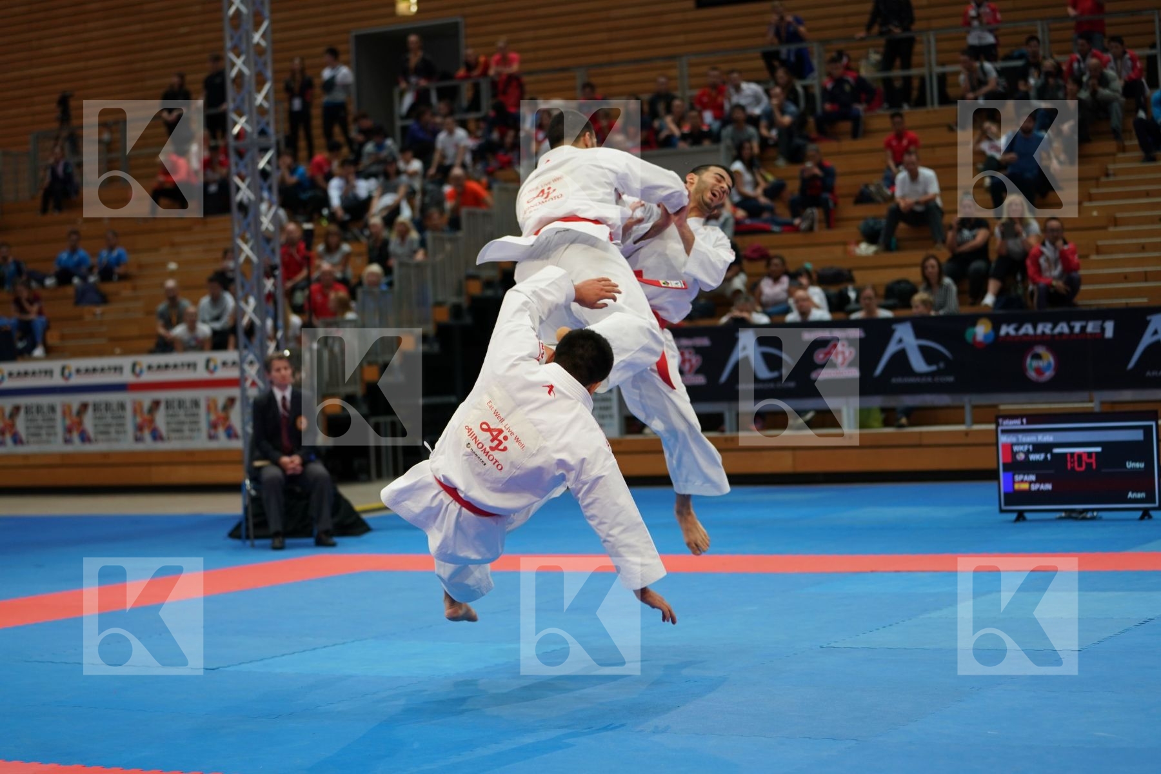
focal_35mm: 70
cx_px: 580
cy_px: 387
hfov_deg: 28.8
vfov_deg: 19.5
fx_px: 2257
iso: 800
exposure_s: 1/500
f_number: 2.8
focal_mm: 70
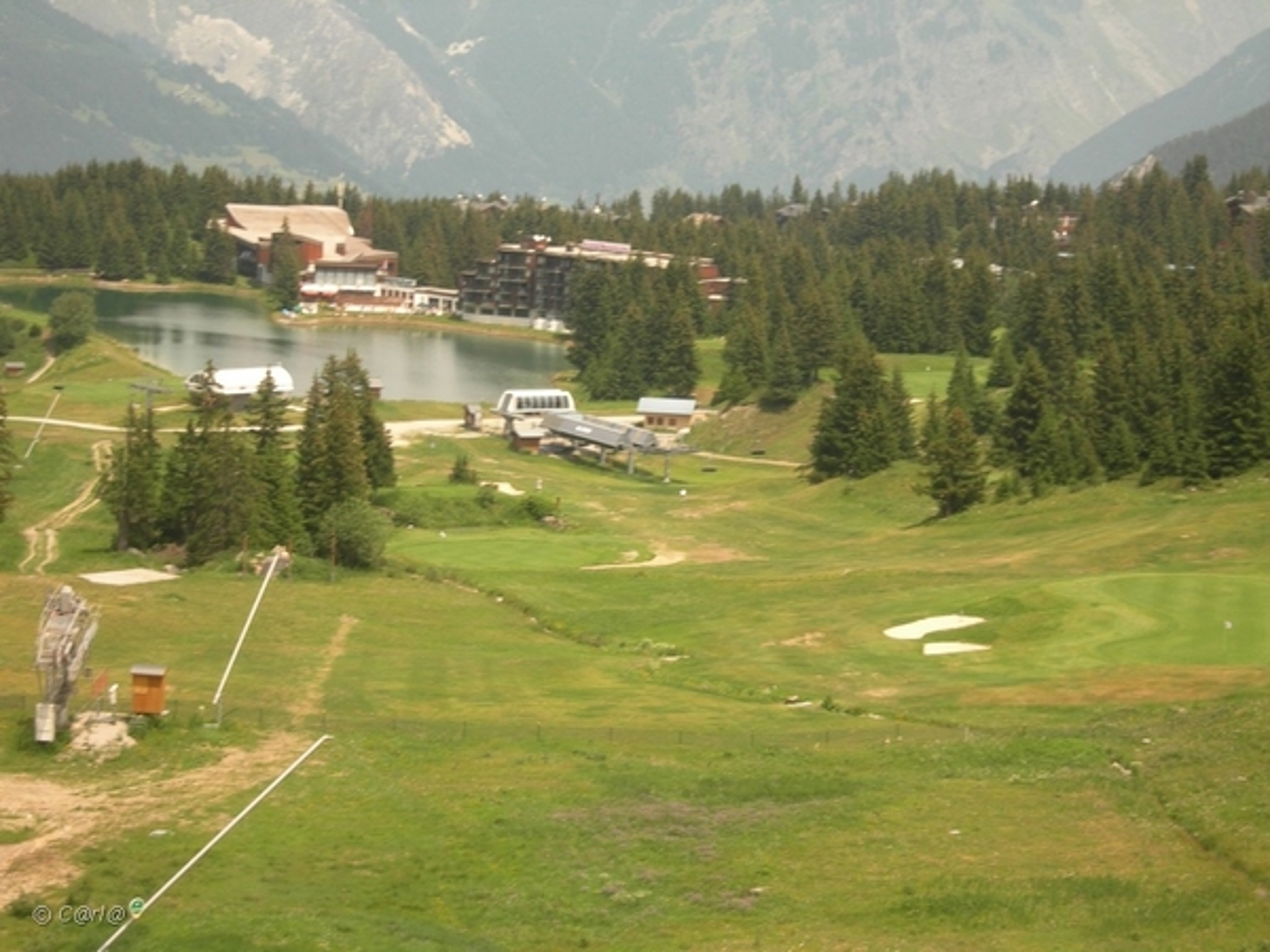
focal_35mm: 113
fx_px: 4146
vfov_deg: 13.1
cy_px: 476
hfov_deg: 17.4
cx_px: 635
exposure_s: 1/101
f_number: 8.2
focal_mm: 23.4
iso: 50
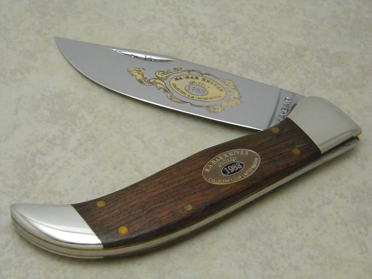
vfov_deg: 17.8
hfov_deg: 23.6
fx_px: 892
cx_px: 186
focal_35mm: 83
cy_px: 140
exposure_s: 1/64.1
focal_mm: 15.1
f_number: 4.5
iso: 800
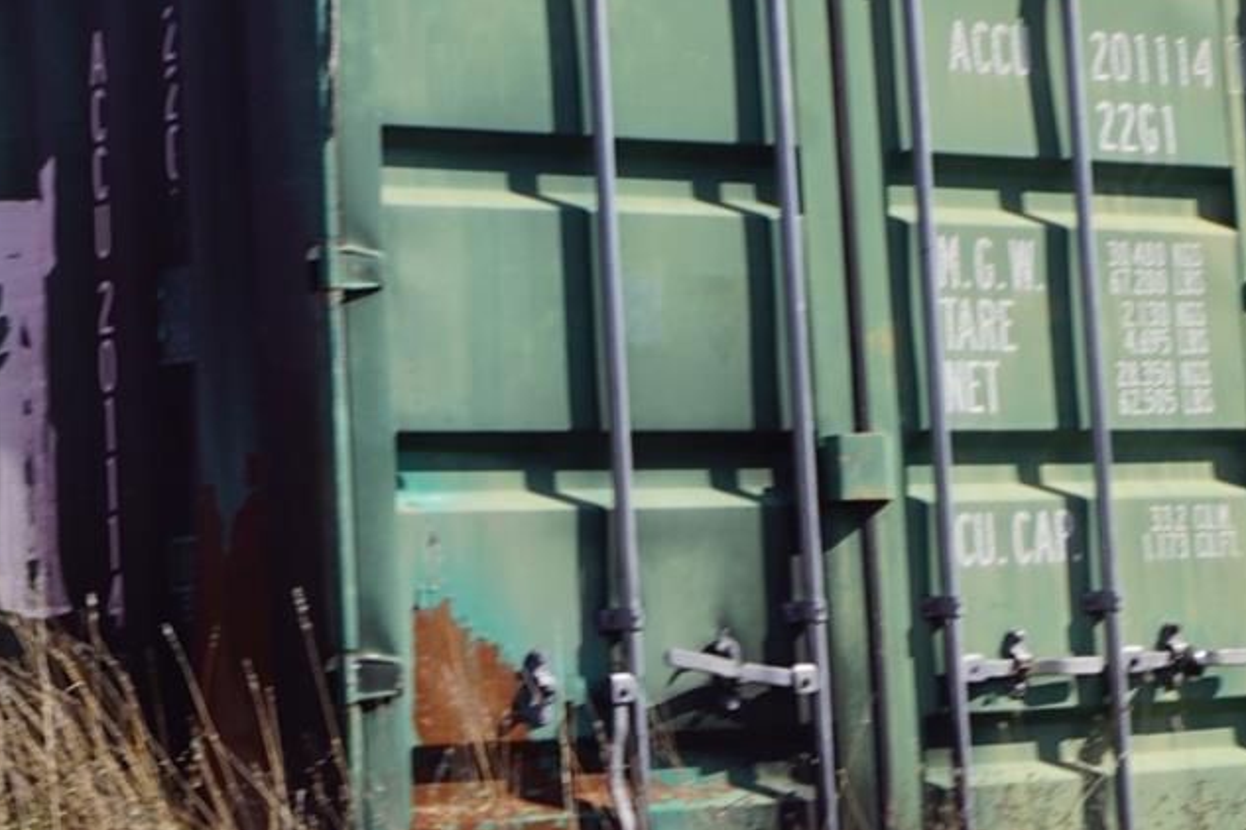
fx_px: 3357
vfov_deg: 14.1
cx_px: 220
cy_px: 284
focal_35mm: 97
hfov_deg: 20.7
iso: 100
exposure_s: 1/80
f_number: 14
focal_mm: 20
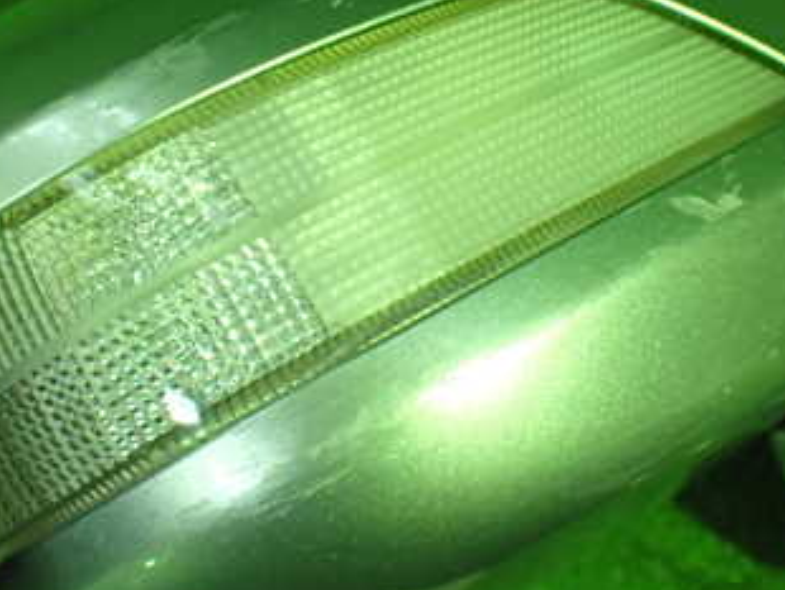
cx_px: 448
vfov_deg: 25.1
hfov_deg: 33.2
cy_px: 200
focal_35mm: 58
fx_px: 1316
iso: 800
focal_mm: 5.4
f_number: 2.3
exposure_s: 1/80
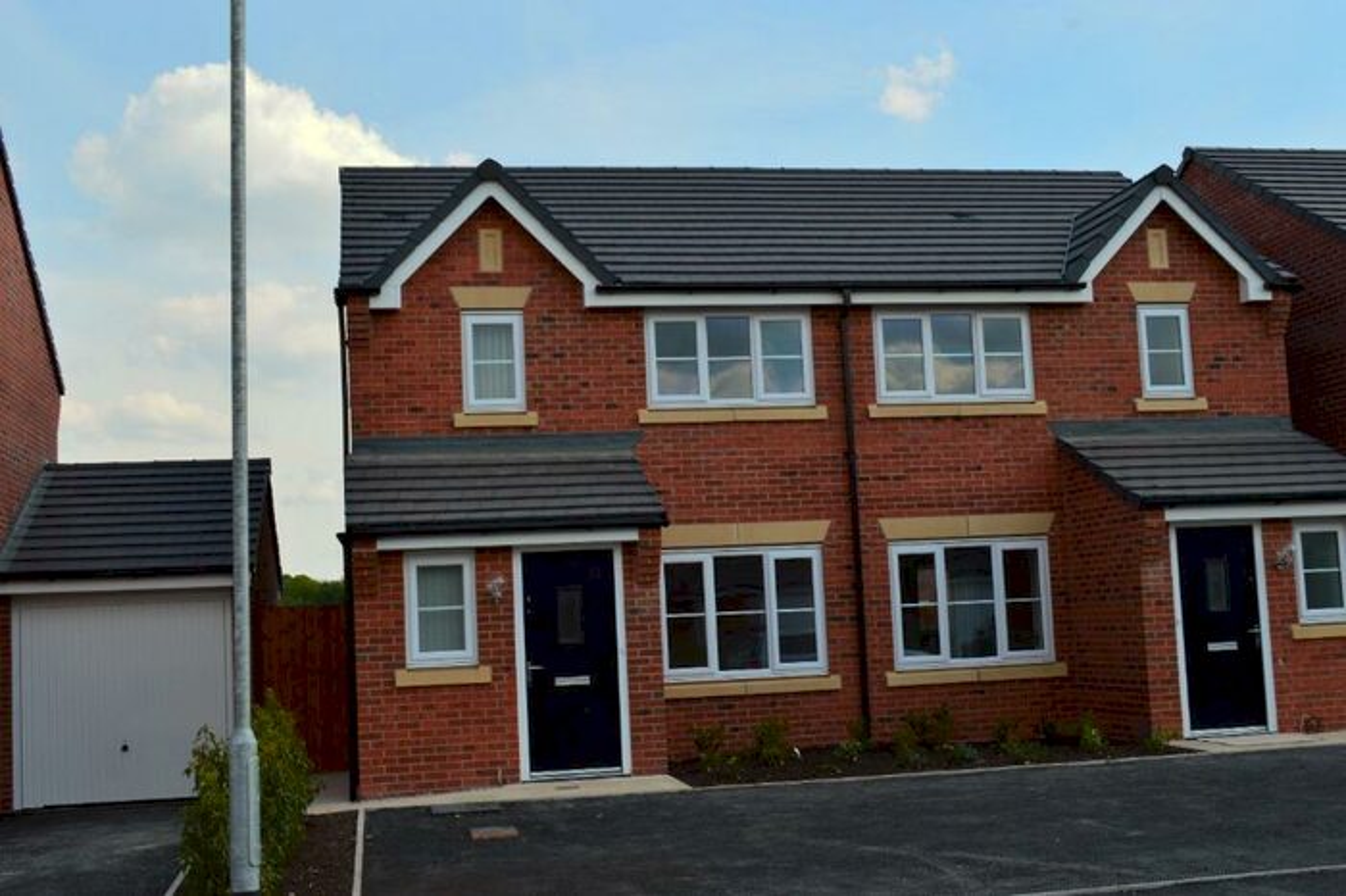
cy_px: 448
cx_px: 673
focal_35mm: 44
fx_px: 1626
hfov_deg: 45.0
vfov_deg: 30.8
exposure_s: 1/320
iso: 400
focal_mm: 29
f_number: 10
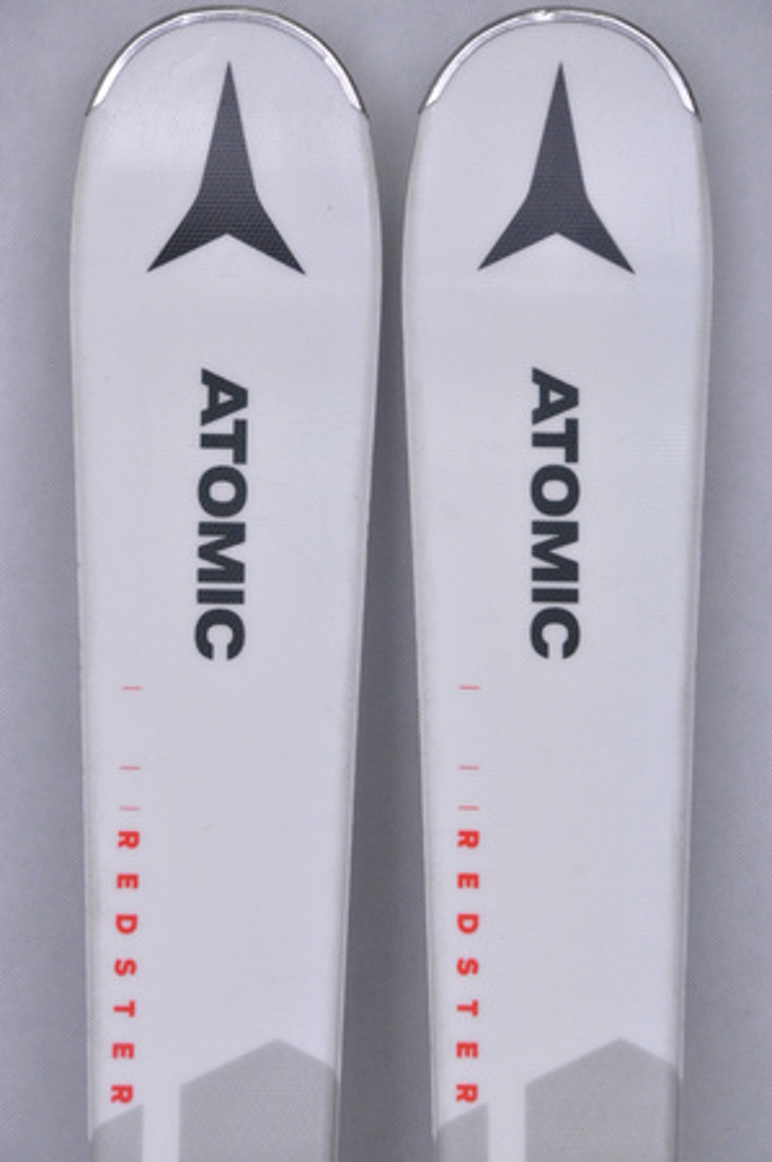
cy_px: 581
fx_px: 5078
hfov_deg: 8.7
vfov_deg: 13.1
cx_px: 386
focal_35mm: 158
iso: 3200
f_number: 9.5
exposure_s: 1/125
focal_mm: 105
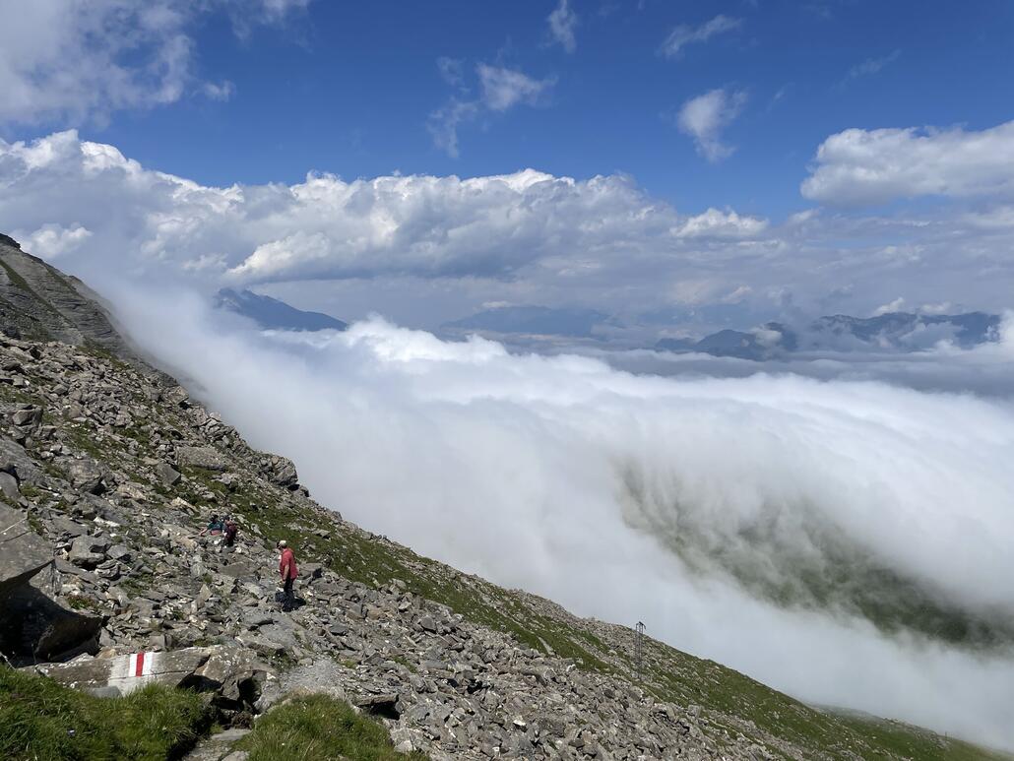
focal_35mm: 26
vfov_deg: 53.1
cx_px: 507
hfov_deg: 67.3
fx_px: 762
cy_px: 380
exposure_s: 1/9804
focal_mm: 4.2
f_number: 1.6
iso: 32
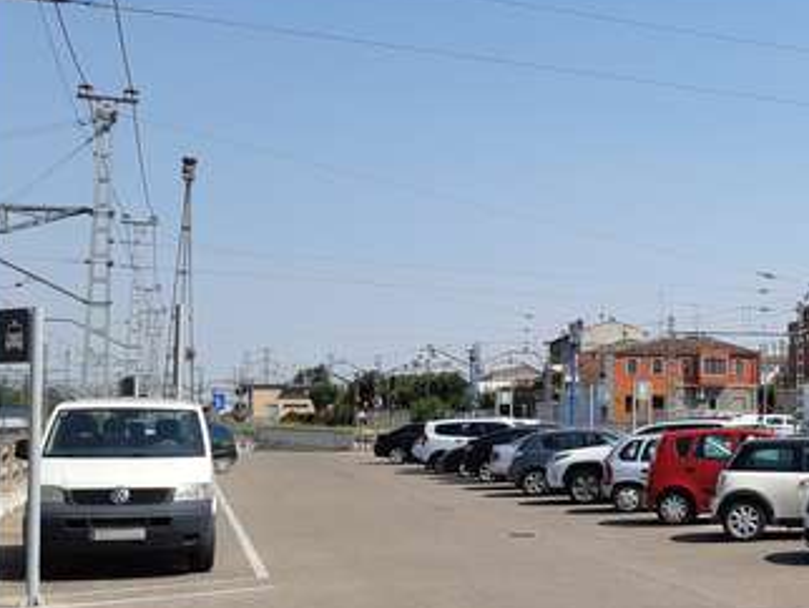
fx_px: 1450
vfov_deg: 23.7
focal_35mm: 62
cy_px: 324
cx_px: 897
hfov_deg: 28.3
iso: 40
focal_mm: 3.92
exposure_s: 1/2525
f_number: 1.7
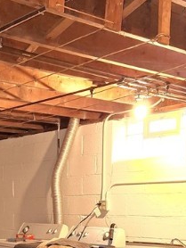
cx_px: 32
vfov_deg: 25.7
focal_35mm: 69
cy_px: 284
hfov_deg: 21.0
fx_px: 494
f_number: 1.8
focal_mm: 4.69
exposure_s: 1/30
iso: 200
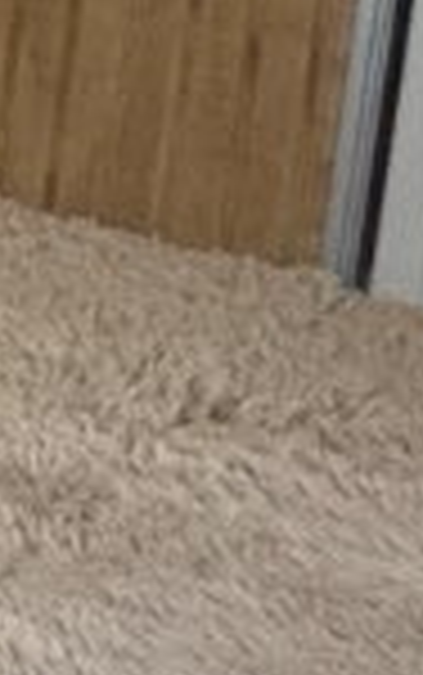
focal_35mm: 148
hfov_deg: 6.4
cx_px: -1472
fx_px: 2725
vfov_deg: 13.6
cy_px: -218
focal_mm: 2.22
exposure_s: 1/99
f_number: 2.2
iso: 200
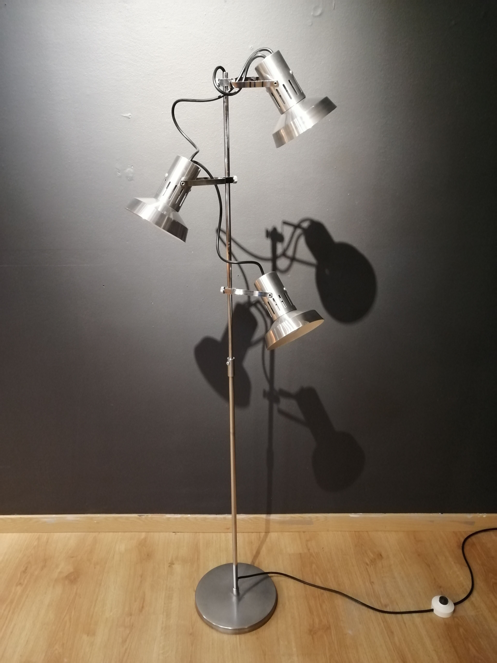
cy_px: 332
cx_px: 248
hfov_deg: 51.4
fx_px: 517
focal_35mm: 27
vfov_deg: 65.3
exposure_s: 1/20
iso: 500
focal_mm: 3.95
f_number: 1.8
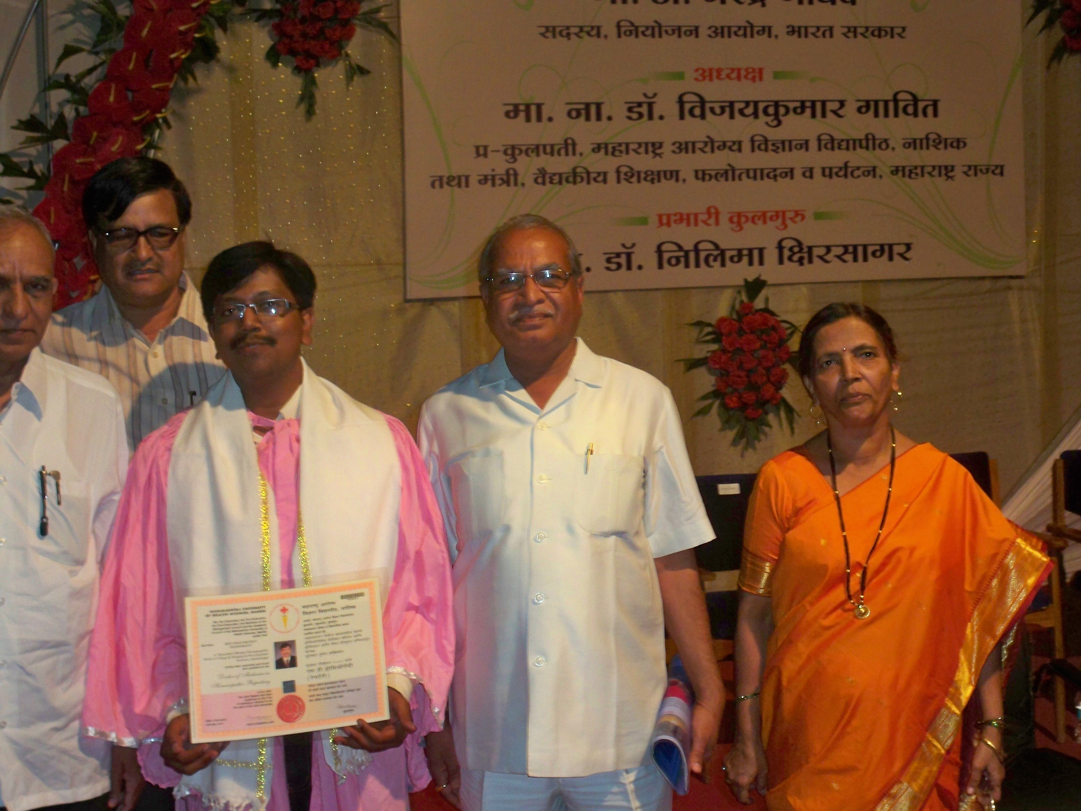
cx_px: 540
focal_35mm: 55
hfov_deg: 34.9
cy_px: 406
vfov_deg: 26.6
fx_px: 1718
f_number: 4
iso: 200
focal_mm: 9.7
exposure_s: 1/30
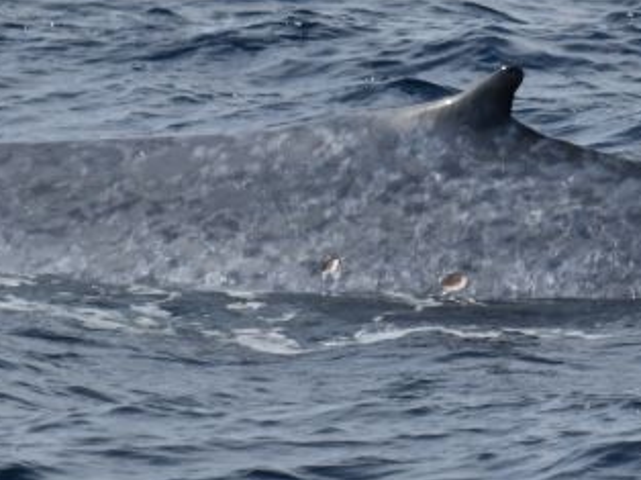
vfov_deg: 1.0
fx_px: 27200
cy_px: 162
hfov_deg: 1.4
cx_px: 345
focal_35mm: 1470
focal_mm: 600
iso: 1100
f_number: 6.3
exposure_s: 1/8000
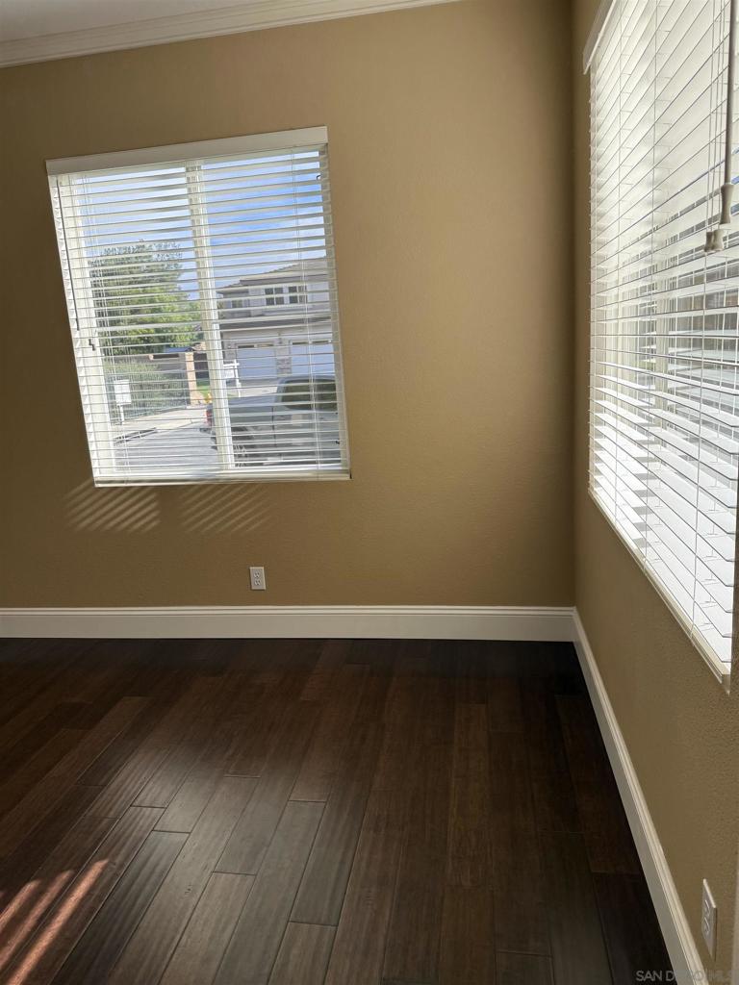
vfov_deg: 71.6
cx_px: 370
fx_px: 683
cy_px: 492
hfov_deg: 56.8
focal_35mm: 24
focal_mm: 6.76
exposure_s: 1/1174
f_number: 1.78
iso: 100
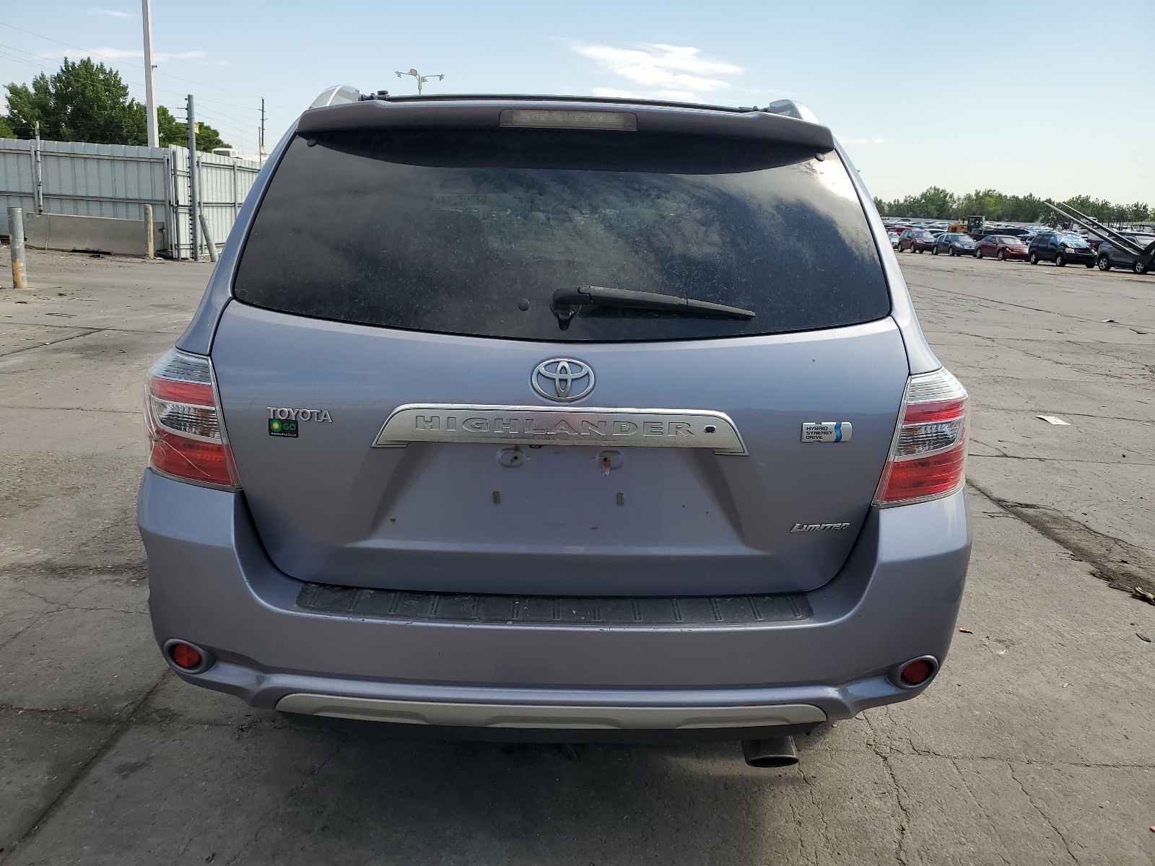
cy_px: 433
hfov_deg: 67.3
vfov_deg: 53.1
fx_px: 868
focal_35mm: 26
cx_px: 578
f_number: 1.5
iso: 50
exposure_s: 1/2500
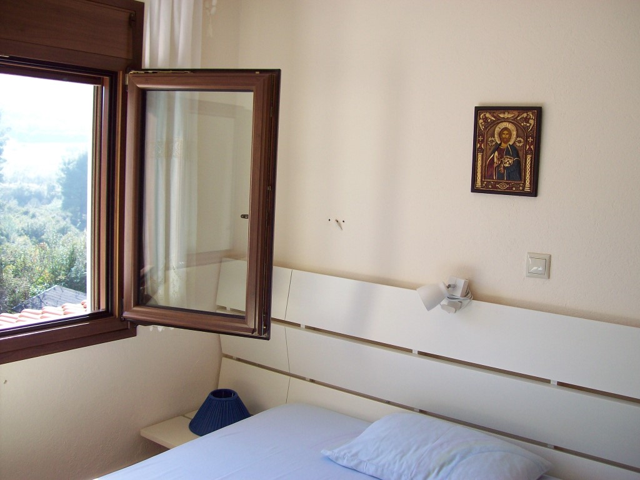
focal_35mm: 36
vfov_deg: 39.7
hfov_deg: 51.4
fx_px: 666
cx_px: 320
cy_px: 240
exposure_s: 1/181
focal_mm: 6
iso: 80
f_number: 2.7
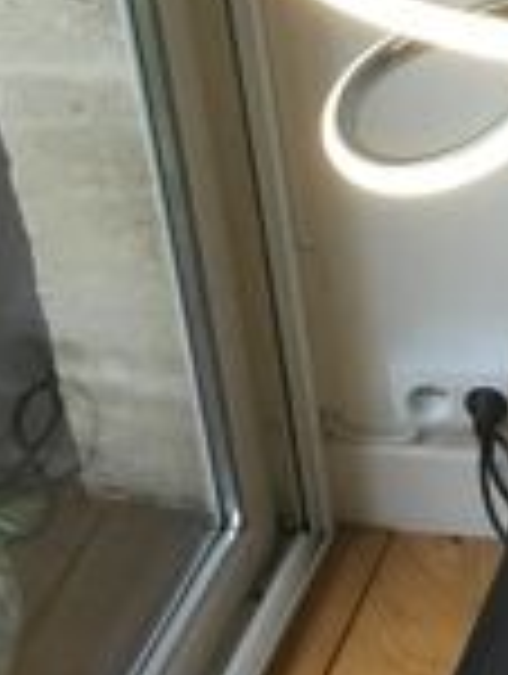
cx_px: 566
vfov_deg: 19.6
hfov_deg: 14.6
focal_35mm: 99
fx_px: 1932
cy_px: 130
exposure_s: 1/33
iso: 32
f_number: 2.4
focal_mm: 3.3
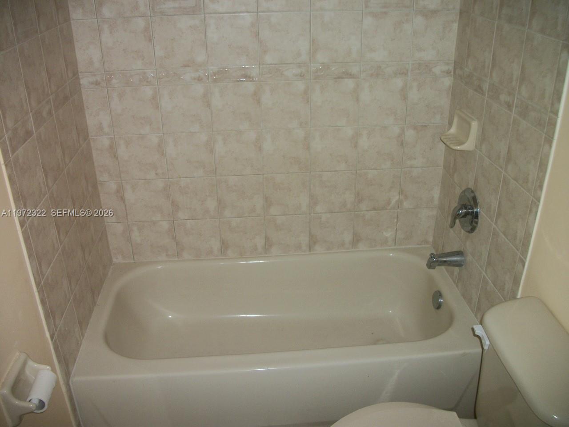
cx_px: 284
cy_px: 214
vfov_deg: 44.2
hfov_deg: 56.8
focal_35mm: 32
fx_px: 526
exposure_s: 1/30
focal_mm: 5.7
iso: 80
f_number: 2.9
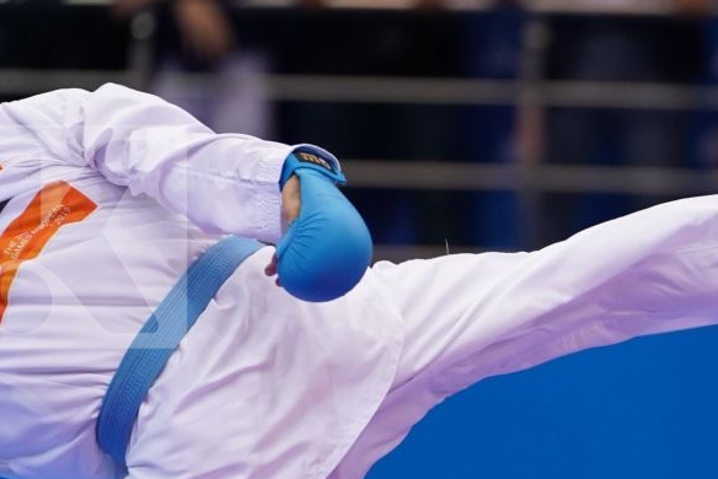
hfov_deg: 3.3
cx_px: 489
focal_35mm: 616
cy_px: 237
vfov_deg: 2.2
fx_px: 12291
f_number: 2.8
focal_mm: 200
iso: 1000
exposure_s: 1/1000
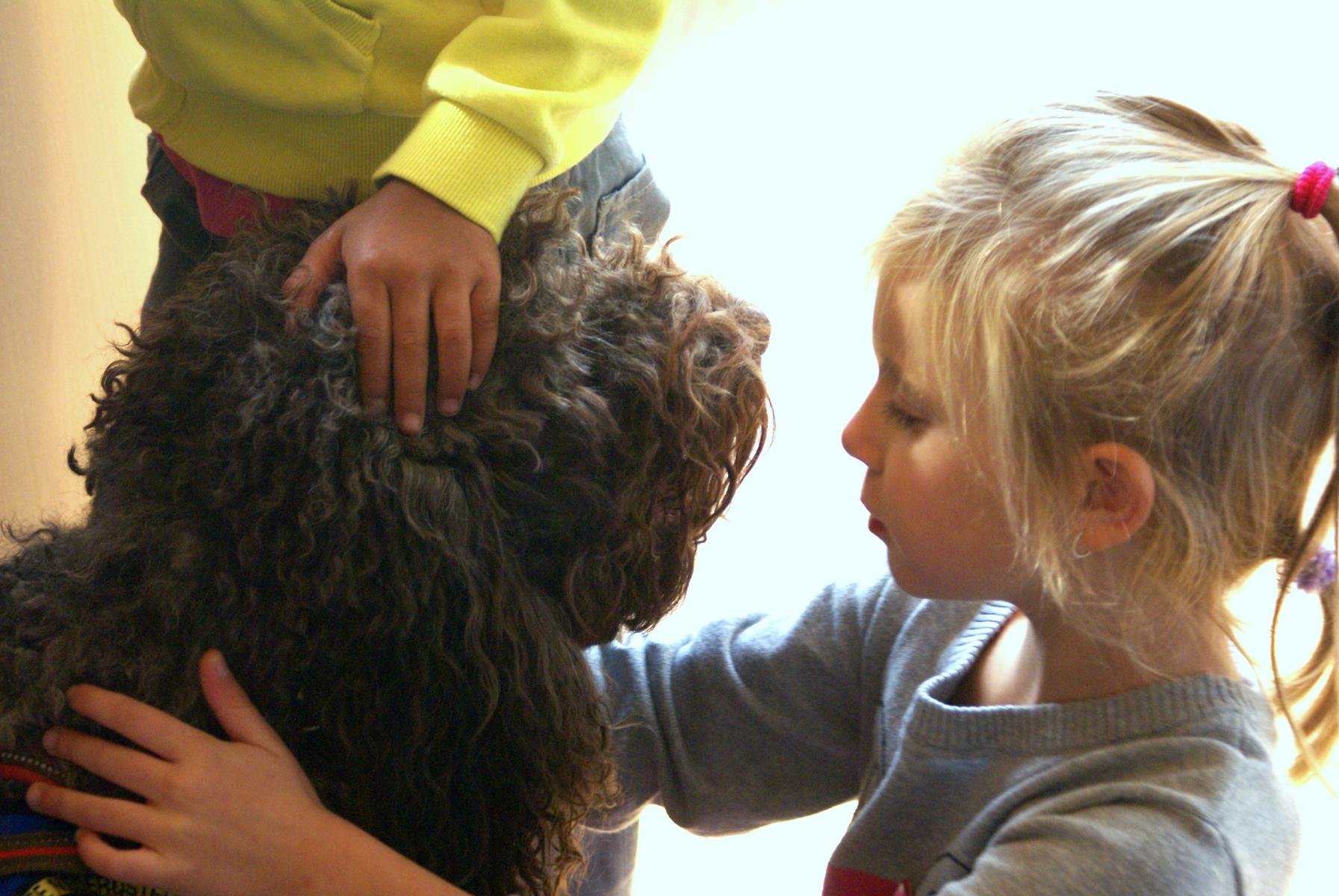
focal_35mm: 105
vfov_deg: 13.1
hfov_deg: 19.4
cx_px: 670
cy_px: 448
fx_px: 3910
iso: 400
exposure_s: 1/100
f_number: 5.6
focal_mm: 70
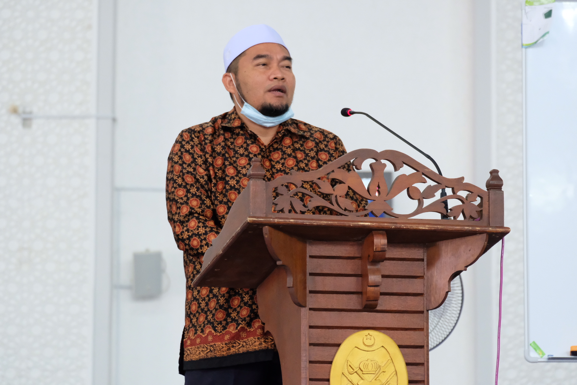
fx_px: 2580
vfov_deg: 8.5
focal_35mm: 161
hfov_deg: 12.8
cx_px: 288
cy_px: 192
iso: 6400
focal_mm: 107.3
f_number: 5.6
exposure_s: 1/105
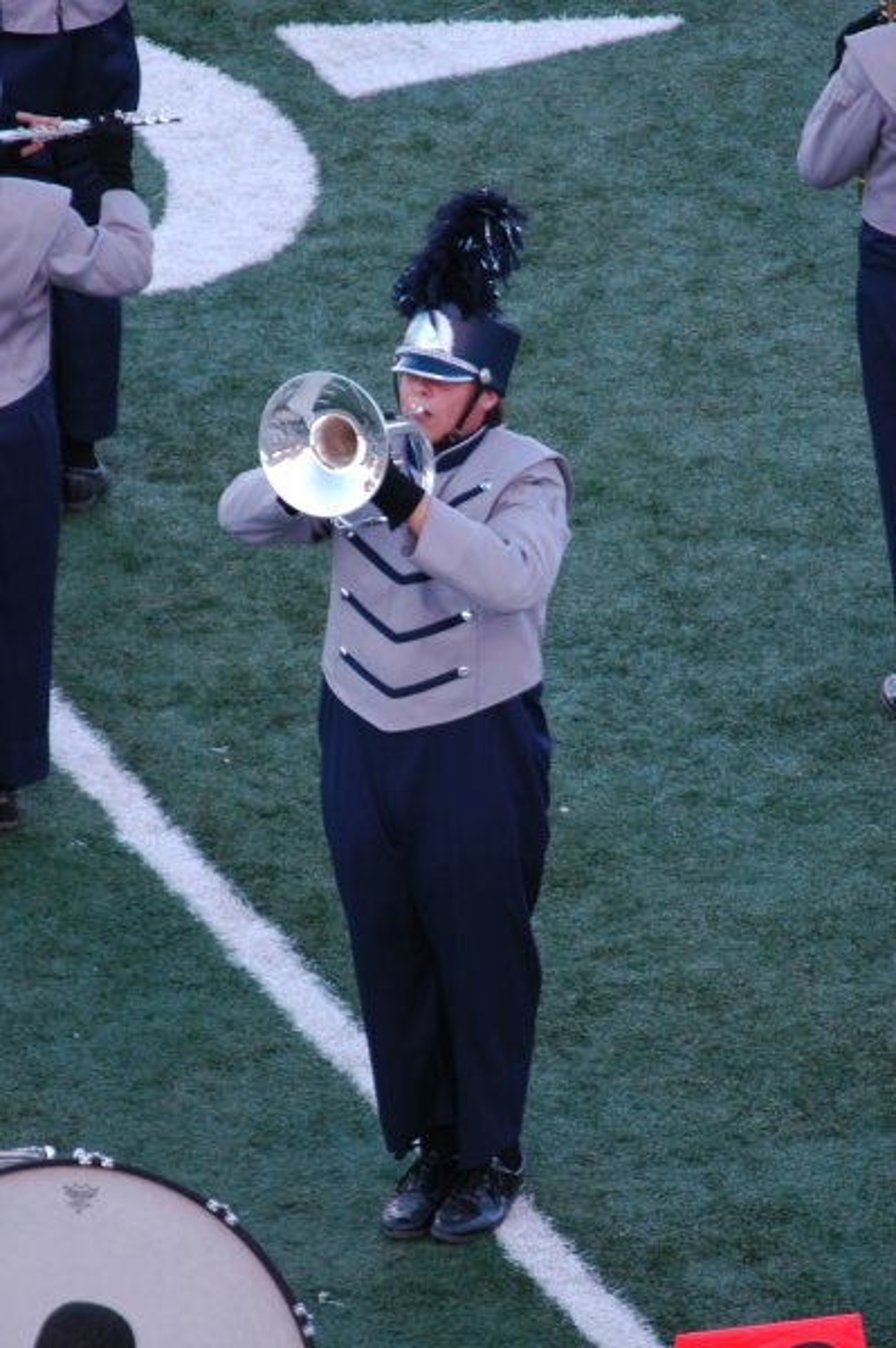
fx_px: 22437
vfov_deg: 3.4
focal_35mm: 600
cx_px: 448
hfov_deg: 2.3
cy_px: 674
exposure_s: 1/80
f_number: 5.6
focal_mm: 400
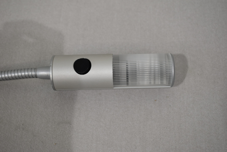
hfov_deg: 41.1
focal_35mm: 48
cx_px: 114
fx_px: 303
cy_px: 76
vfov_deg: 28.1
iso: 320
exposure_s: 1/125
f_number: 5.6
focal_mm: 32
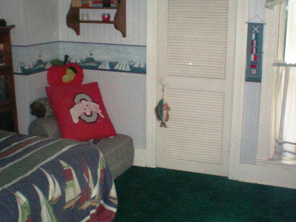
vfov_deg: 29.7
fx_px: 419
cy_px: 100
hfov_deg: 38.8
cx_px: 172
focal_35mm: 49
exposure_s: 1/60
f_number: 4.6
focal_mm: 6.3
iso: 400
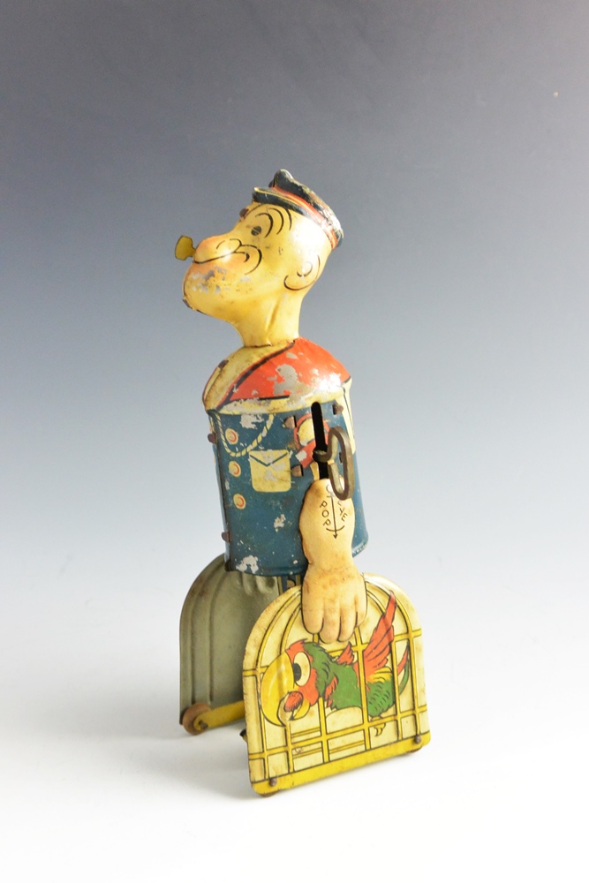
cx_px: 294
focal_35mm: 40
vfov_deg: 48.5
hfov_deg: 33.4
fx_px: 981
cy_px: 442
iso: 800
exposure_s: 1/30
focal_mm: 15.1
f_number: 4.2
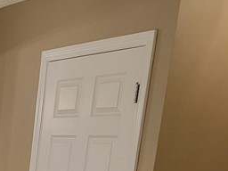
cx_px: -160
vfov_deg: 12.7
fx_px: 685
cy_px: 326
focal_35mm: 104
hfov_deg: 16.4
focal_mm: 5.4
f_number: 1.8
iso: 250
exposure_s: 1/120
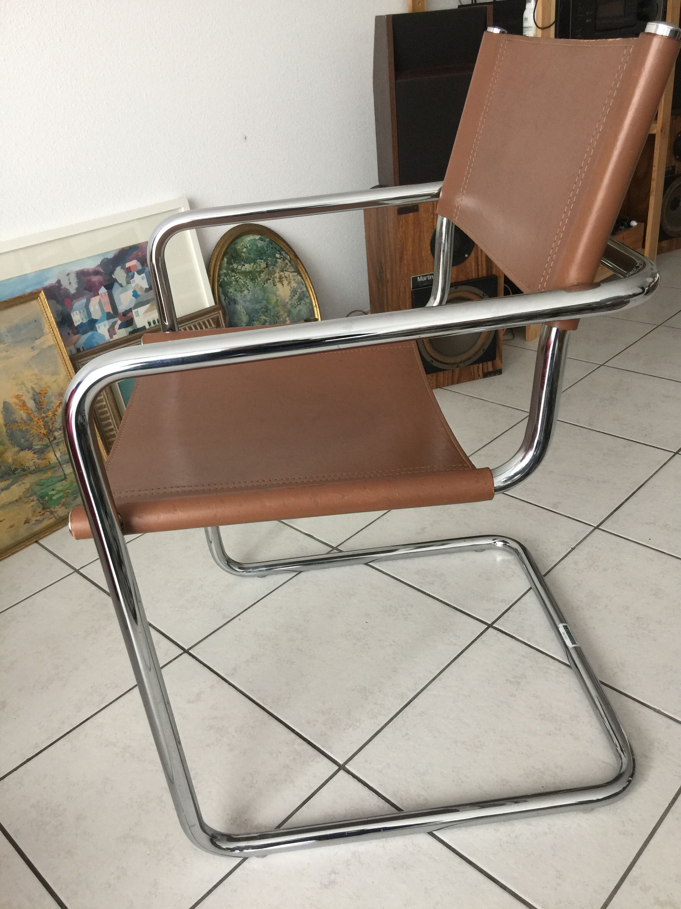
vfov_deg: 61.7
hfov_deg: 48.2
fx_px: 761
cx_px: 340
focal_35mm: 29
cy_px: 454
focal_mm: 4.15
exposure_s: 1/33
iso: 50
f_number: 2.2
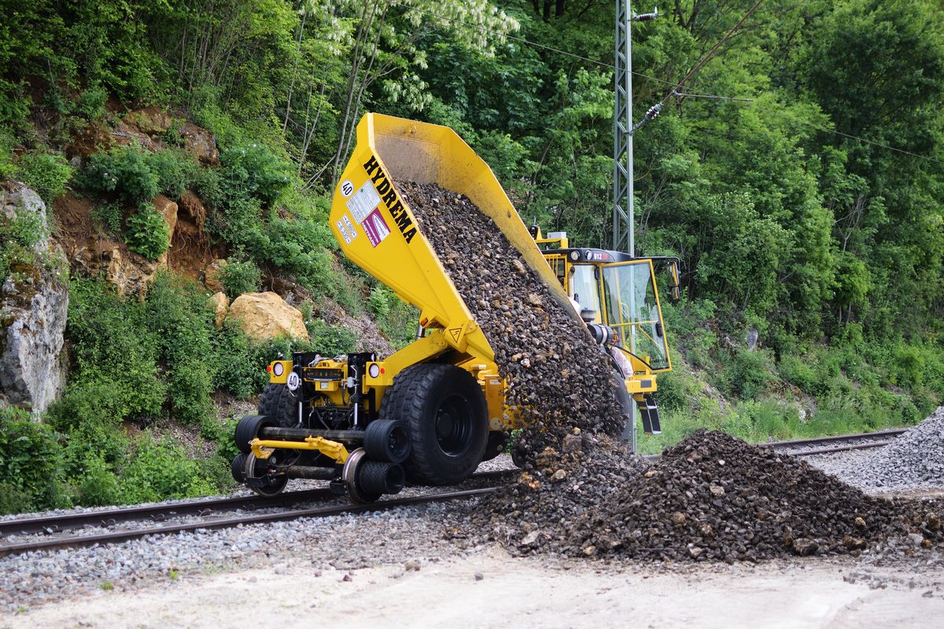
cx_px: 472
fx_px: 1377
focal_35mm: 52
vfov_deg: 25.8
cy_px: 314
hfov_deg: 37.9
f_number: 1.8
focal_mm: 35
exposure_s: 1/800
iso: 100
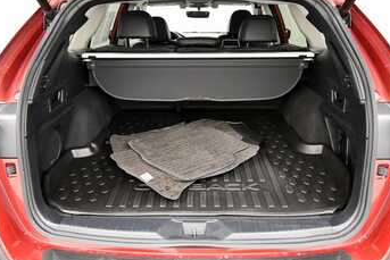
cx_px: 197
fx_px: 303
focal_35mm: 28
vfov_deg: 46.4
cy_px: 129
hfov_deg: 65.4
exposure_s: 1/60
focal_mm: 16
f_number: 5.3
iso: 4000
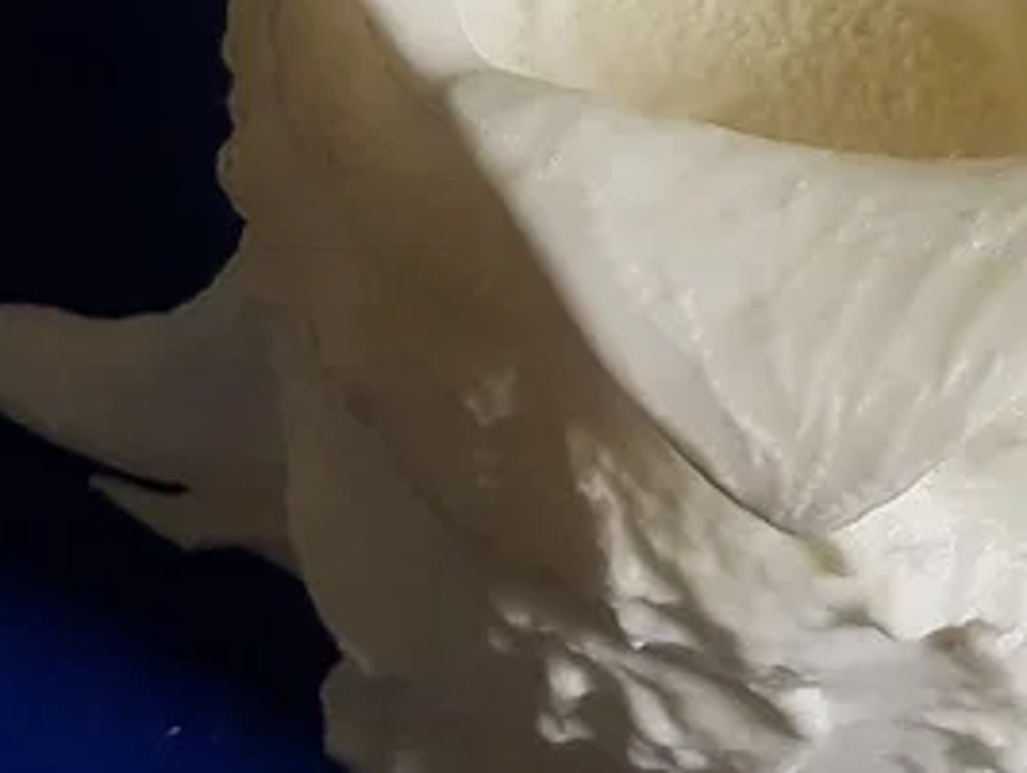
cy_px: 244
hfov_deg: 23.7
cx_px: 829
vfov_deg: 18.2
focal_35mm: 81
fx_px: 2406
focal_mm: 4.2
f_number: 1.7
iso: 200
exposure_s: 1/33
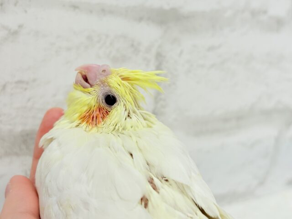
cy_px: 110
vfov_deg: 28.0
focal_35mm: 52
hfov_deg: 36.8
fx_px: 439
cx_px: 146
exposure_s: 1/100
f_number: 1.6
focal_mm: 5.96
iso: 80
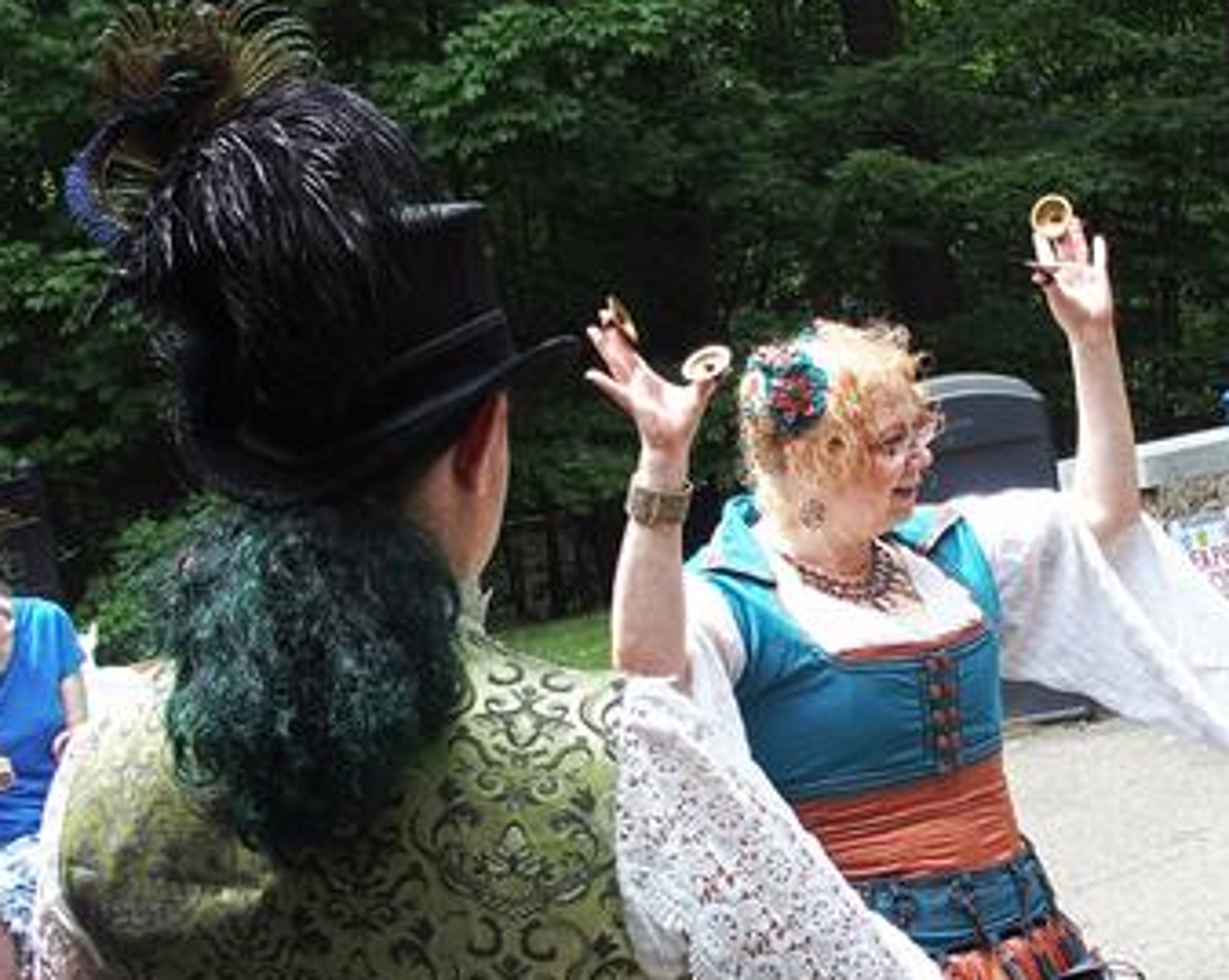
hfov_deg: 32.4
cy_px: 495
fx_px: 2108
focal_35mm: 58
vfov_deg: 26.2
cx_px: 711
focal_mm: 10.8
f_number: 3.5
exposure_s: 1/320
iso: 100
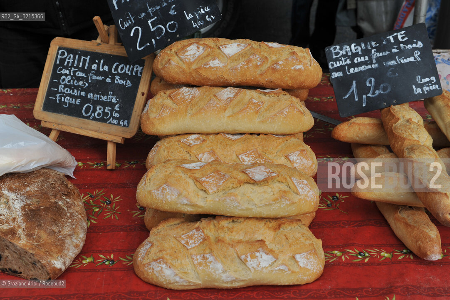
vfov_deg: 27.0
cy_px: 150
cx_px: 225
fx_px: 625
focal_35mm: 50
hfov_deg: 39.6
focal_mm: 50
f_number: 9
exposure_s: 1/320
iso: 200
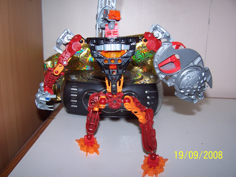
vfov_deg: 37.7
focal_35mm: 38
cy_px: 88
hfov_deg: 49.0
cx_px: 118
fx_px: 259
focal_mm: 6.3
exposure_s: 1/60
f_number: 2.8
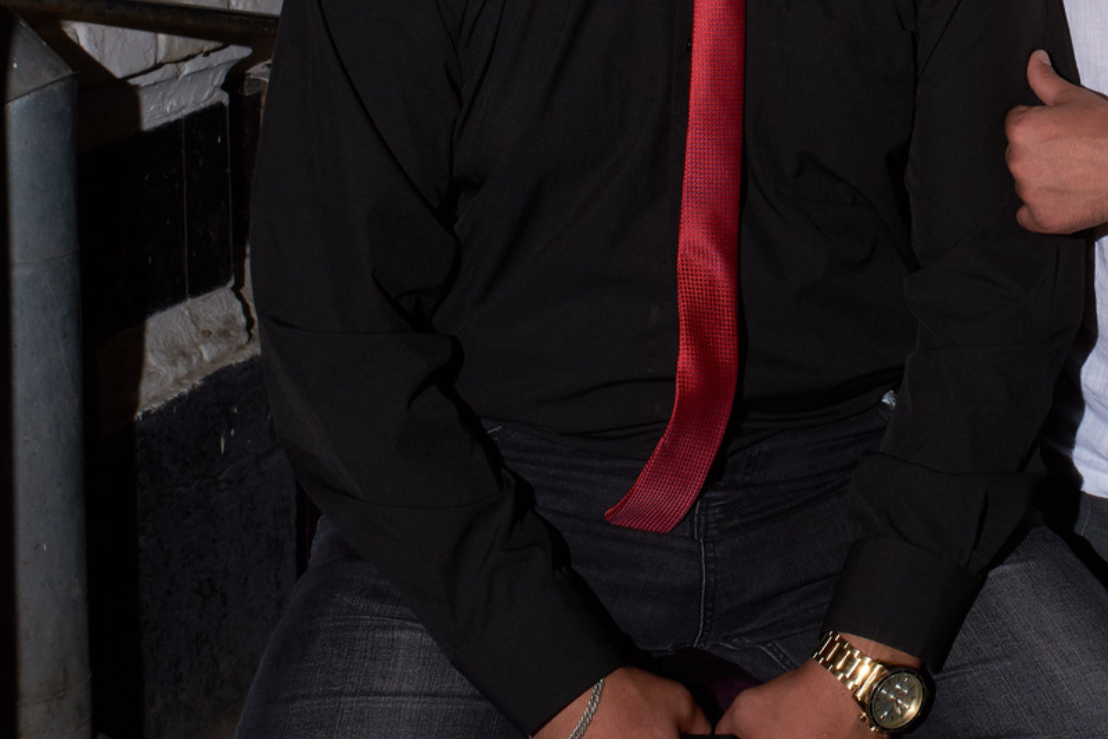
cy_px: -107
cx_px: 956
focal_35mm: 84
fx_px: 2586
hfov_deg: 23.7
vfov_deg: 15.8
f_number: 11
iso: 250
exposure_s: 1/100
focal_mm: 35
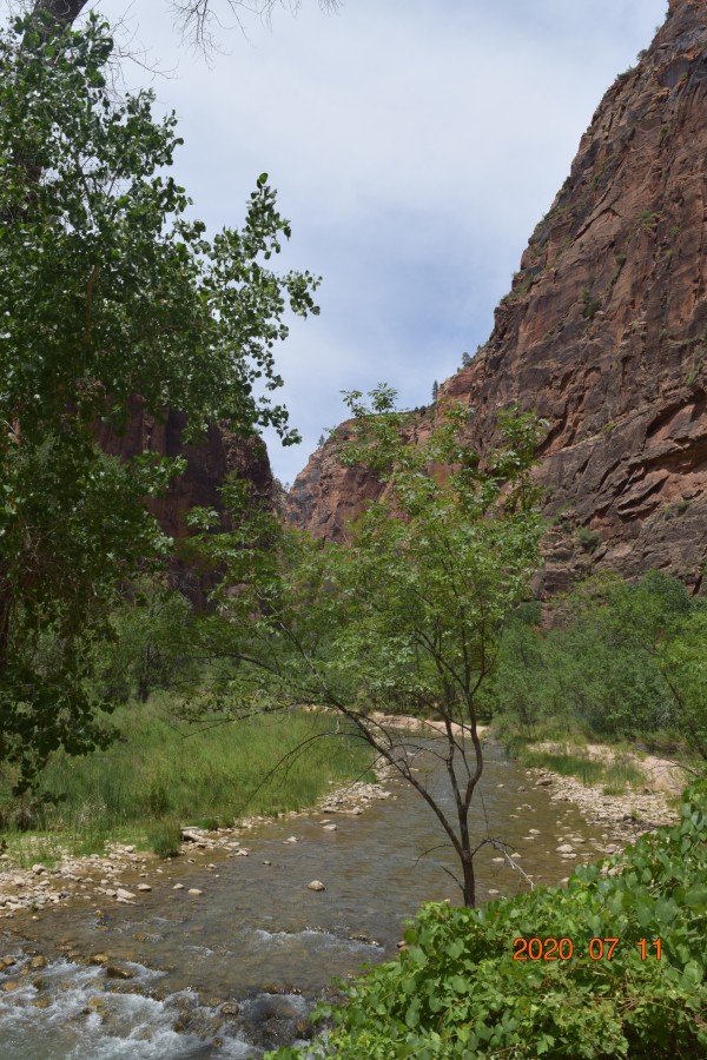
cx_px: 354
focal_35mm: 30
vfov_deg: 61.9
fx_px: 884
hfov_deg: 43.6
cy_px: 530
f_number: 9
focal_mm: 20
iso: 100
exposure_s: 1/200
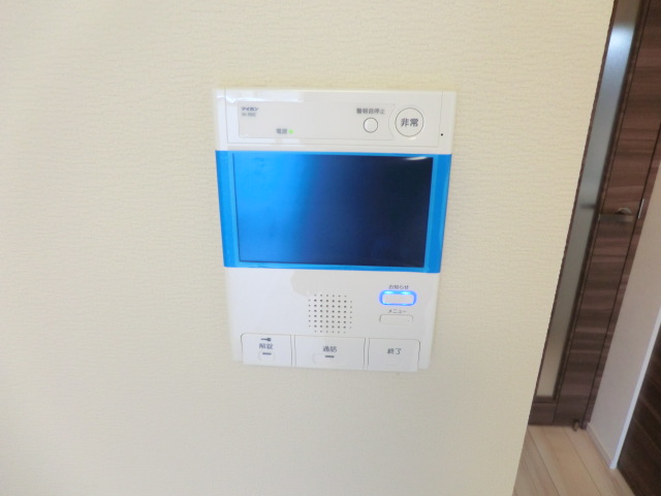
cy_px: 248
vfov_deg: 56.8
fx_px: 458
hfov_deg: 71.6
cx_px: 330
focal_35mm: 24
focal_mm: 4.3
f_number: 3.2
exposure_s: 1/60
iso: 200
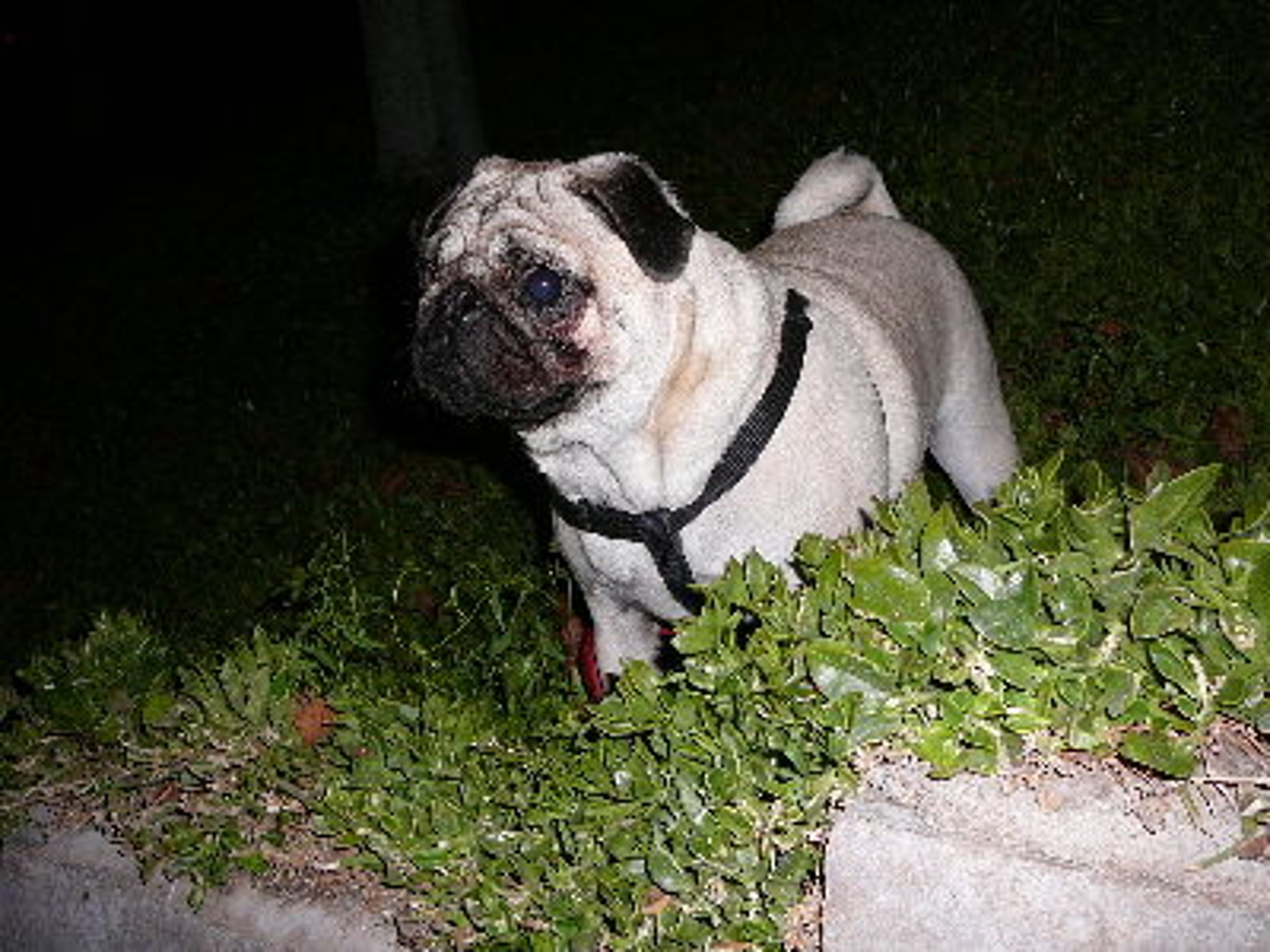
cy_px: 476
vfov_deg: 40.7
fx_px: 1284
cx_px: 635
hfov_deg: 52.6
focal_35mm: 35
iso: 100
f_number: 2.8
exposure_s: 1/30
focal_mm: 5.2
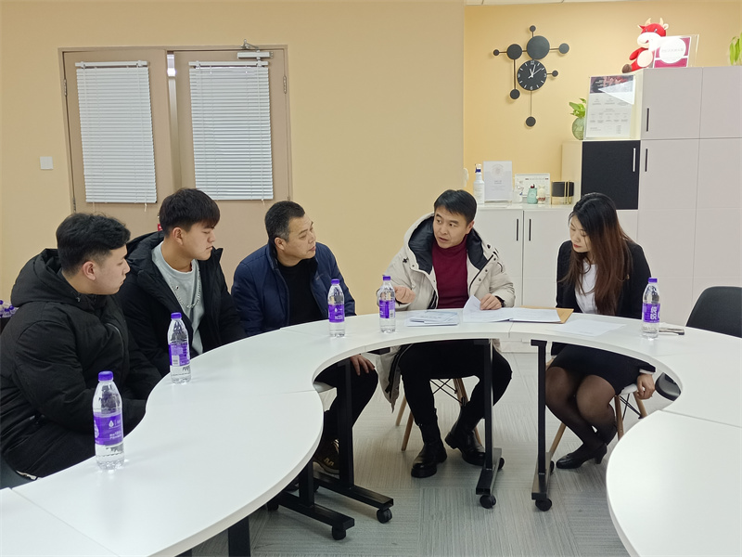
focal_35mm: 39
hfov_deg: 47.9
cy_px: 278
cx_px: 371
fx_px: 836
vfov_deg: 36.8
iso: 600
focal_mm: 4.71
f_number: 1.79
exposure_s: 1/50
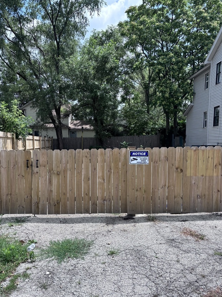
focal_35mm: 29
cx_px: 100
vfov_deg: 61.5
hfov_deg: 48.2
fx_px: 248
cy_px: 163
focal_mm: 5.96
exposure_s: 1/1783
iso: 50
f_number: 1.6
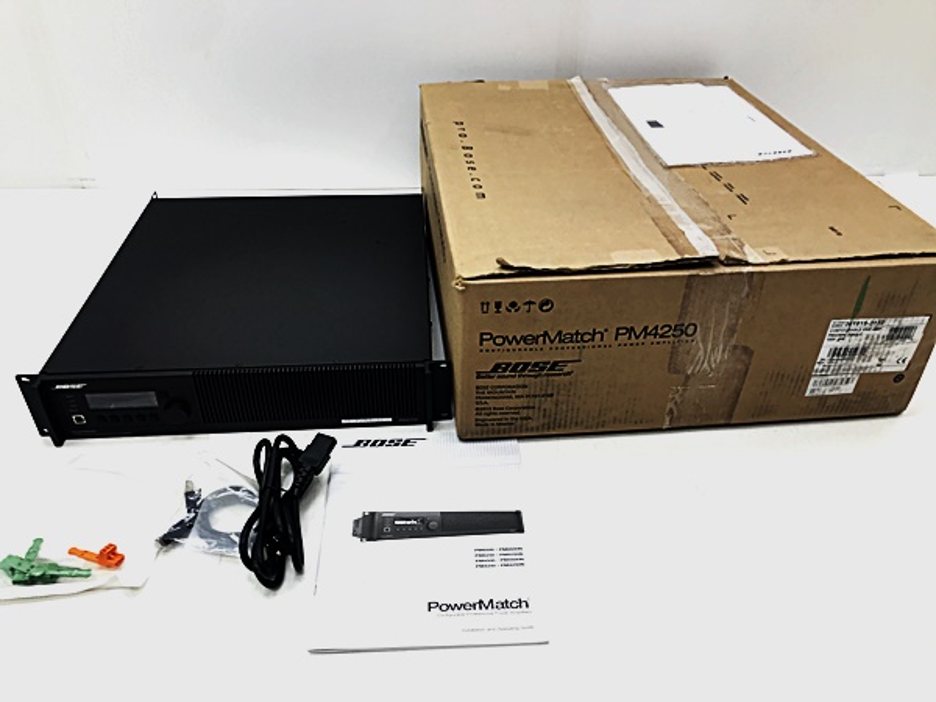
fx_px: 757
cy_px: 351
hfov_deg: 63.4
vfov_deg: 49.7
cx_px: 468
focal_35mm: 28
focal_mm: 3.99
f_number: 1.8
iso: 20
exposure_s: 1/141
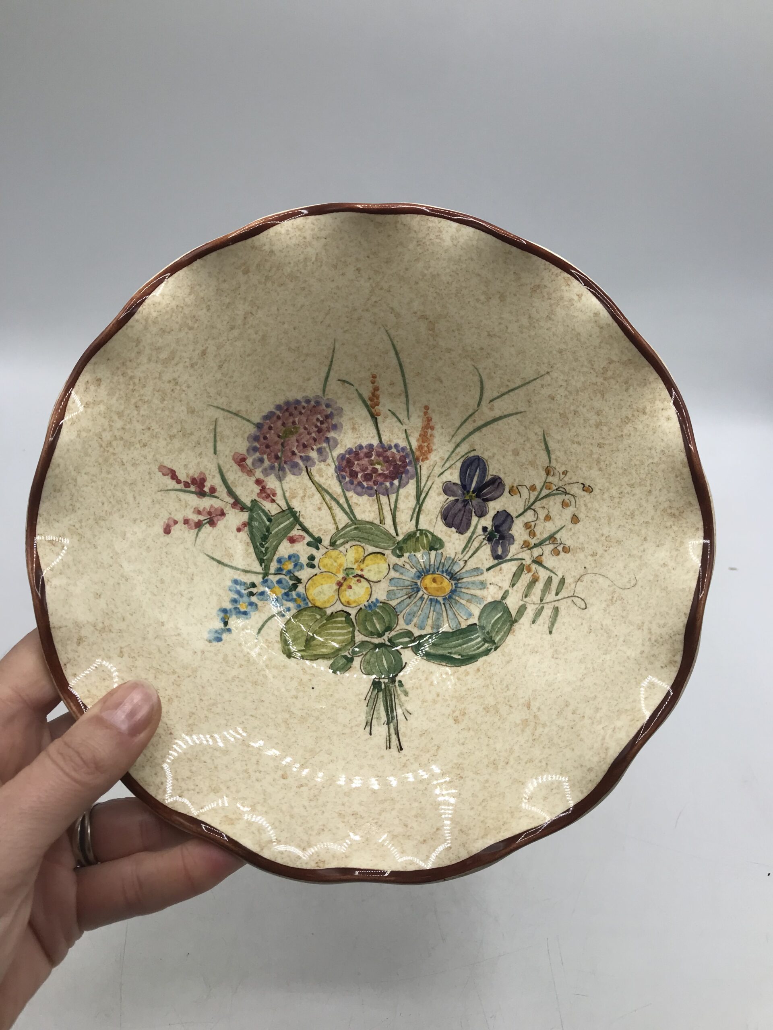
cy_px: 515
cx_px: 386
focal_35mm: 28
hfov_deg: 49.7
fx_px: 834
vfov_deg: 63.4
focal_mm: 3.99
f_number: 1.8
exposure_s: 1/939
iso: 20
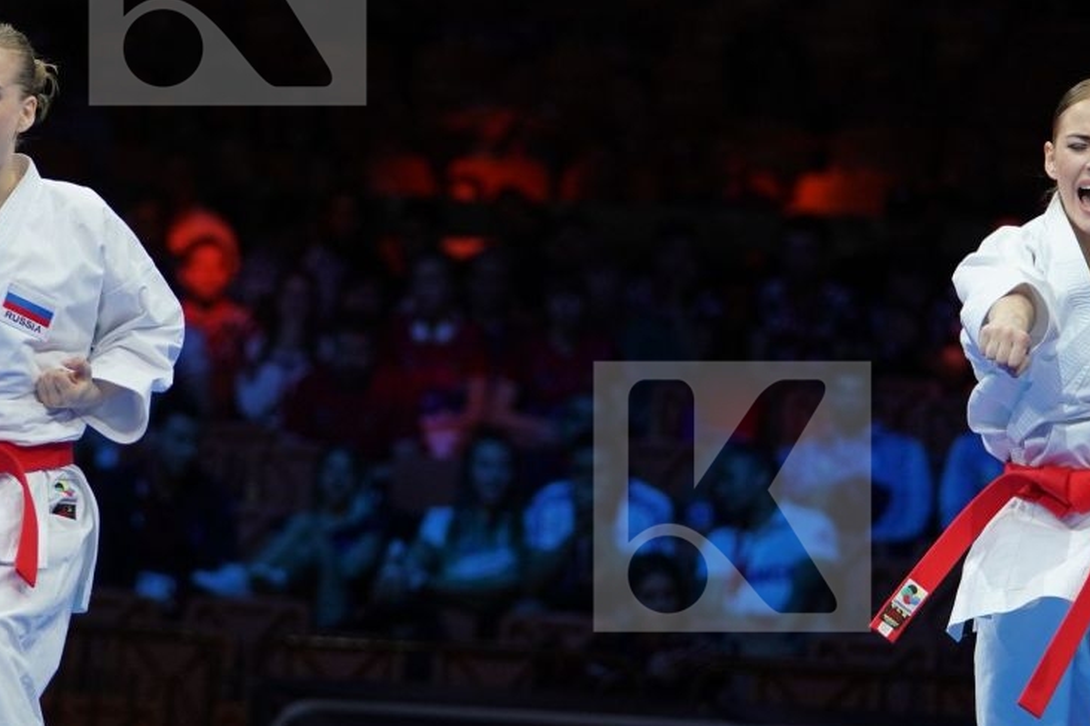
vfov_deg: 4.7
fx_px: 8931
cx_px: 228
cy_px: 497
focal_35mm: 295
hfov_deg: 7.0
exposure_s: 1/500
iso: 500
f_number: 2.8
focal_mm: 120
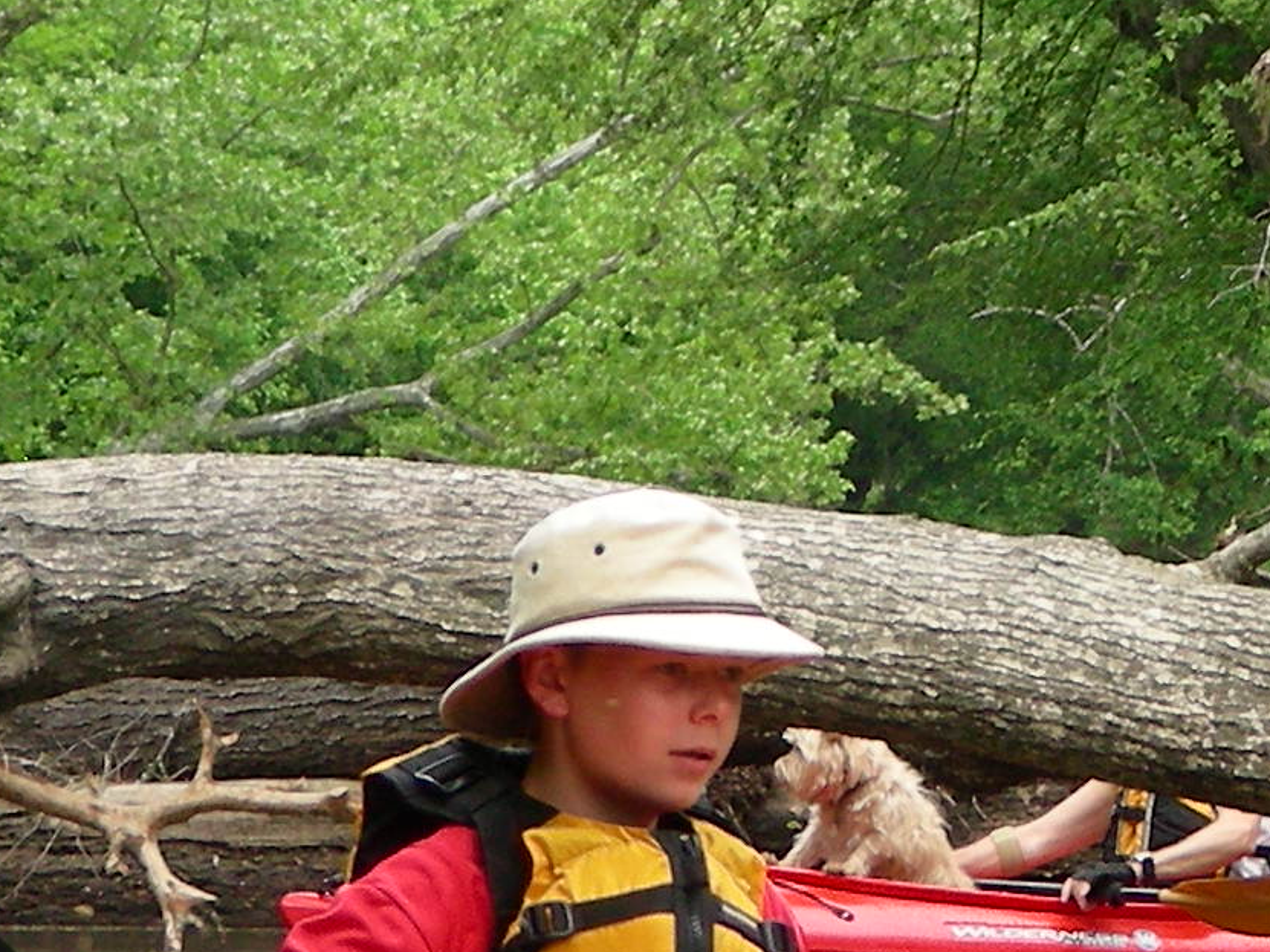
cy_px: 654
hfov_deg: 4.6
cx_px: 691
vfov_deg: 3.4
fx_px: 15920
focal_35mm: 434
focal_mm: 21.3
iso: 50
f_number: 3.5
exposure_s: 1/173
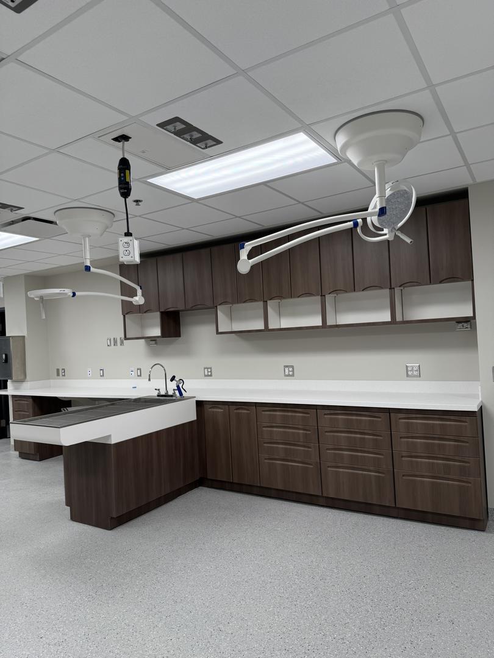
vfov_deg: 71.6
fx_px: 457
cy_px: 329
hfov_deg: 56.8
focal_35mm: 24
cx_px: 247
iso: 100
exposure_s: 1/448
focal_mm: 6.76
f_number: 1.78
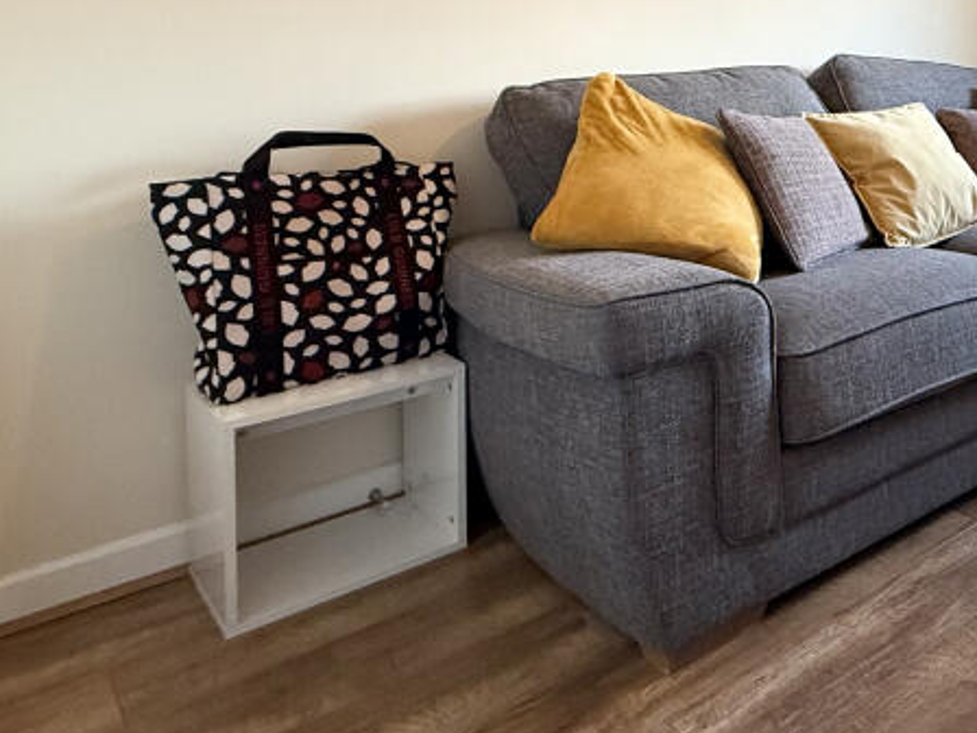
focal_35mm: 32
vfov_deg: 41.0
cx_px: 977
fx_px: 903
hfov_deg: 47.2
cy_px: 83
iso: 400
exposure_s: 1/100
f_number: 2.2
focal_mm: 2.22
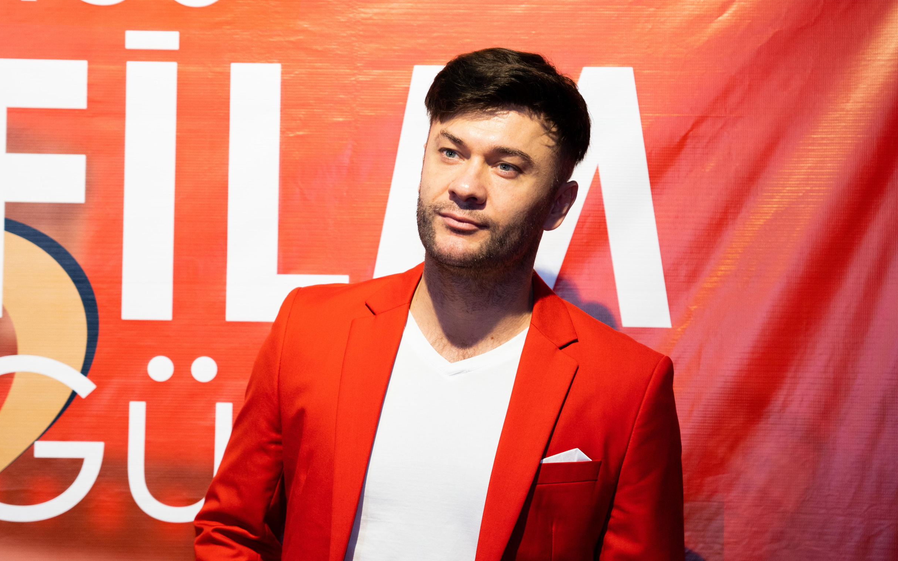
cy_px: 281
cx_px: 446
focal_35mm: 103
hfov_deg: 20.1
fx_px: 2533
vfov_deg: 12.6
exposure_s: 1/125
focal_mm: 64.3
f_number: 2.8
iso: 640
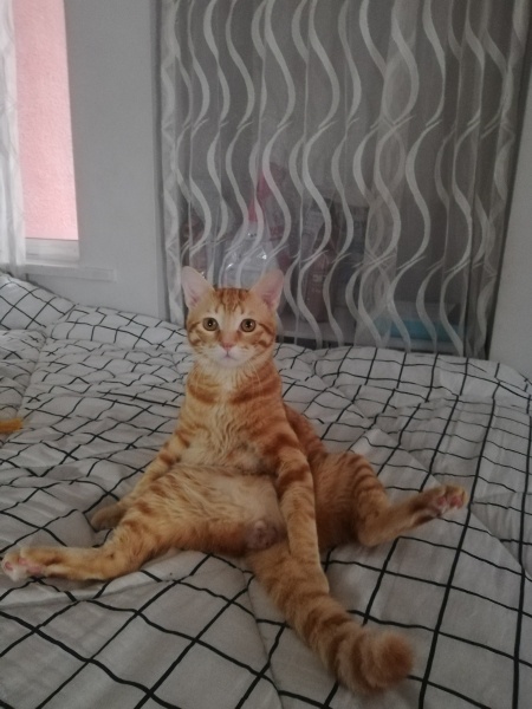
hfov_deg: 53.1
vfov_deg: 67.3
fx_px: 533
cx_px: 266
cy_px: 354
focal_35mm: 26
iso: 640
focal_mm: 3.81
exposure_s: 1/20
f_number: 2.2
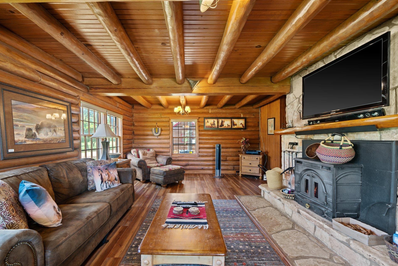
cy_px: 142
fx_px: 155
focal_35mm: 14
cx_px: 192
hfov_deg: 104.2
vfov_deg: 81.1
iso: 100
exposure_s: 2
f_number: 7.1
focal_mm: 13
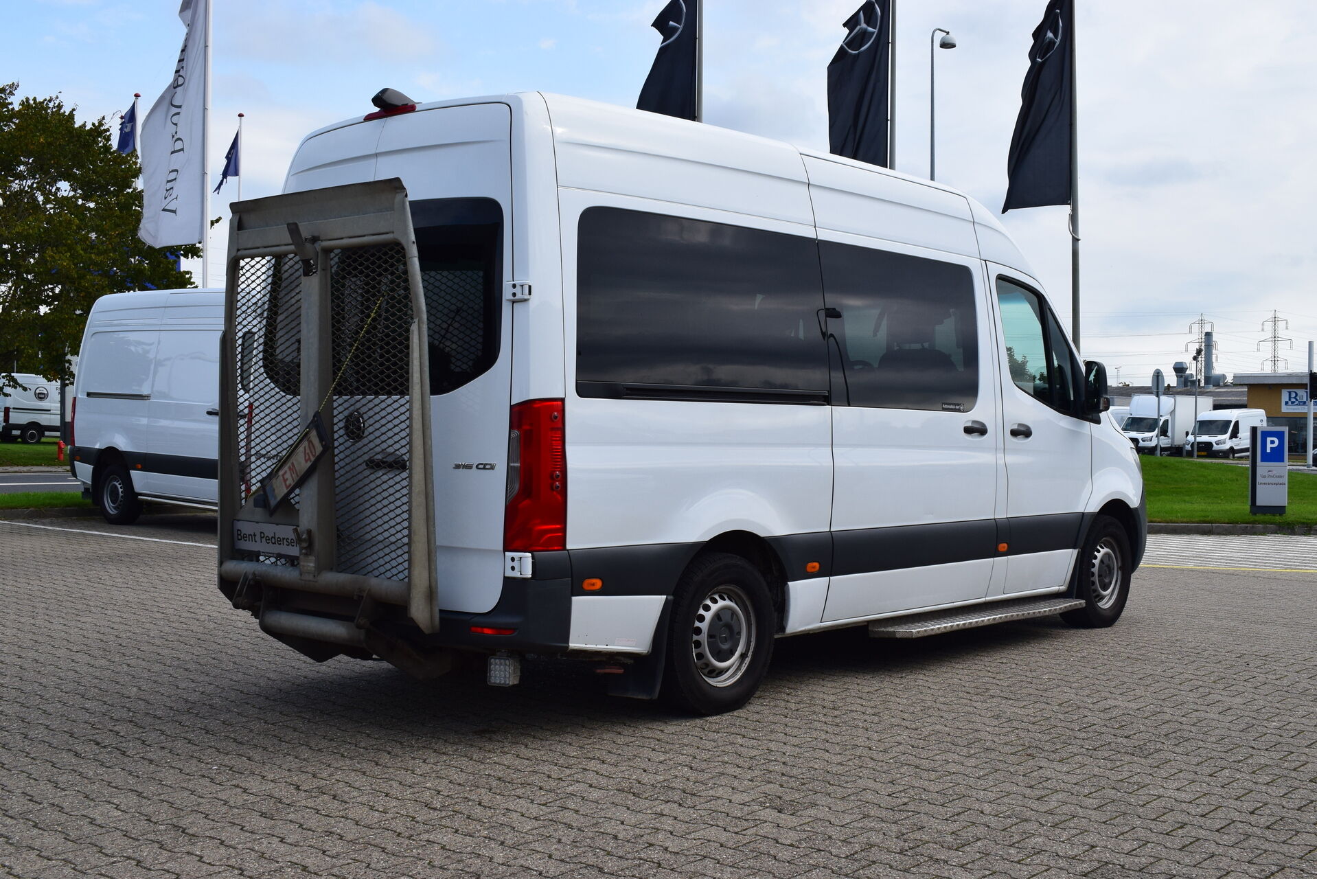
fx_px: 1482
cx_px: 658
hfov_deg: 47.9
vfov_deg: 33.0
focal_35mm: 40
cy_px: 440
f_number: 11
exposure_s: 1/500
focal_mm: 27
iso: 400
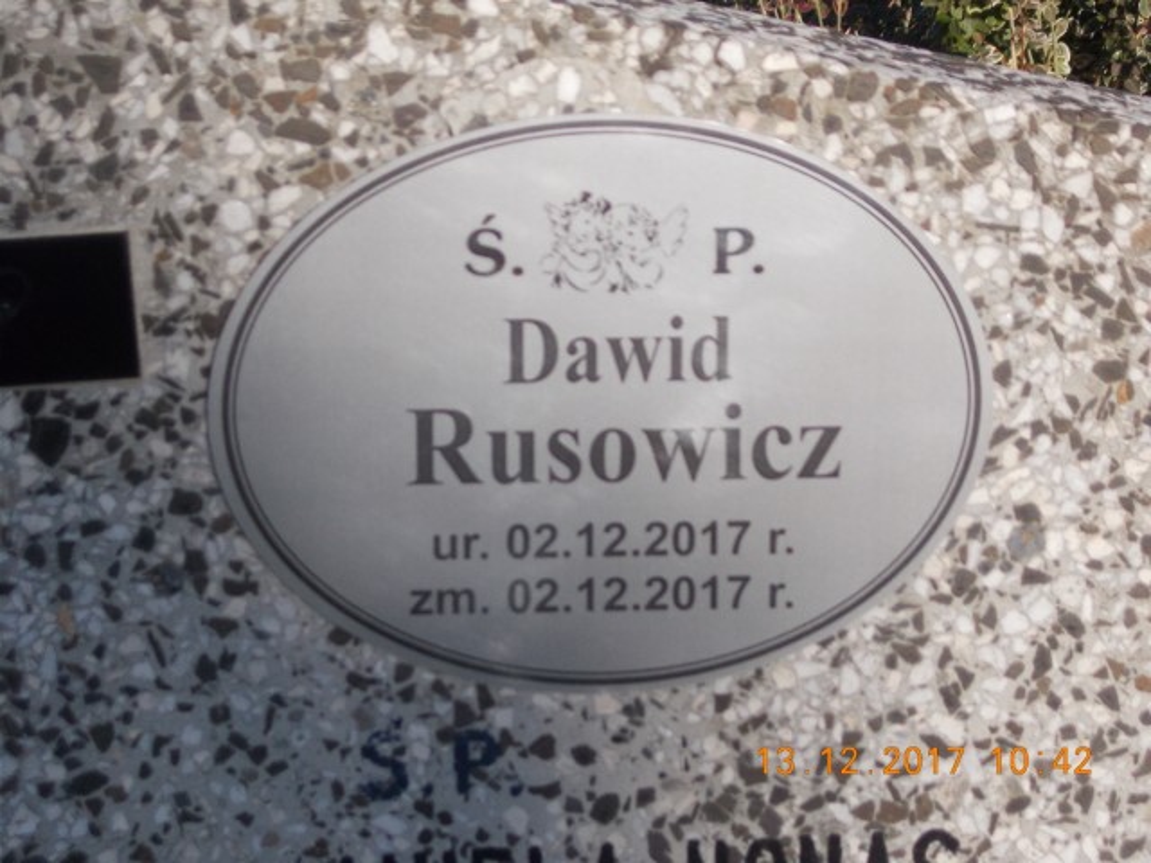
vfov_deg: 11.4
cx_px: 576
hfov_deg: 15.2
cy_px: 432
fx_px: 4323
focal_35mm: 130
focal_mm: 23
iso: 200
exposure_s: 1/500
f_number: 6.5
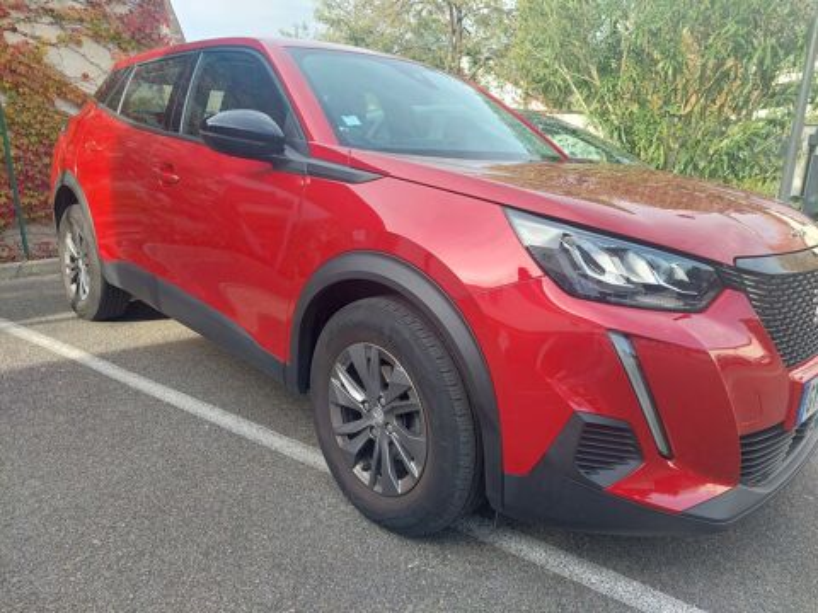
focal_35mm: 24
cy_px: 306
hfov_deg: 71.6
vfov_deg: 56.8
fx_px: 567
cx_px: 409
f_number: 1.8
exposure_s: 1/174
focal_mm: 5.23
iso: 40
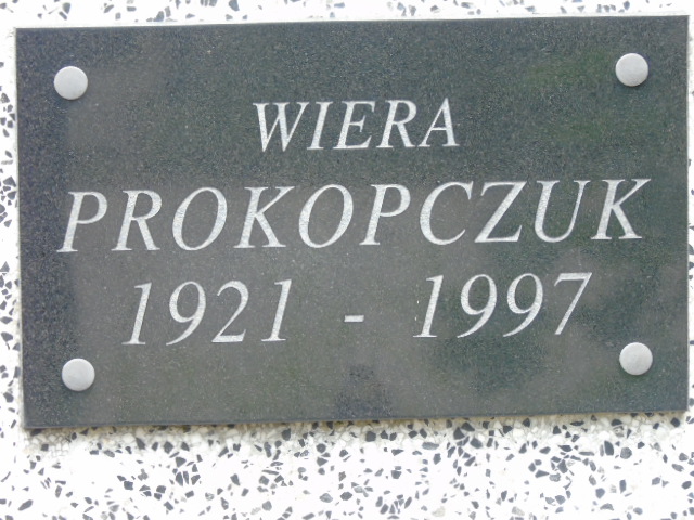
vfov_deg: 6.1
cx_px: 347
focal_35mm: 243
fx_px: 4872
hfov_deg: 8.1
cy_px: 260
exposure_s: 1/125
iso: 320
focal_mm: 43
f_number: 4.8
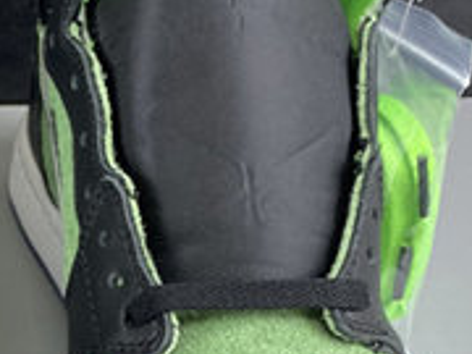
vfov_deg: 14.4
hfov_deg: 18.6
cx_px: -73
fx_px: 1377
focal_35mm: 101
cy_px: 368
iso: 125
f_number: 1.8
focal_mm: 4.25
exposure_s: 1/50
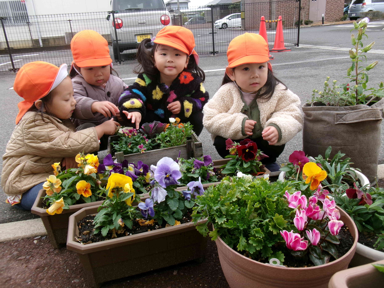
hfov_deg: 63.4
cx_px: 192
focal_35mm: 28
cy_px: 144
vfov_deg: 49.7
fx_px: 311
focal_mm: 5.1
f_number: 3.9
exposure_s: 1/125
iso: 100
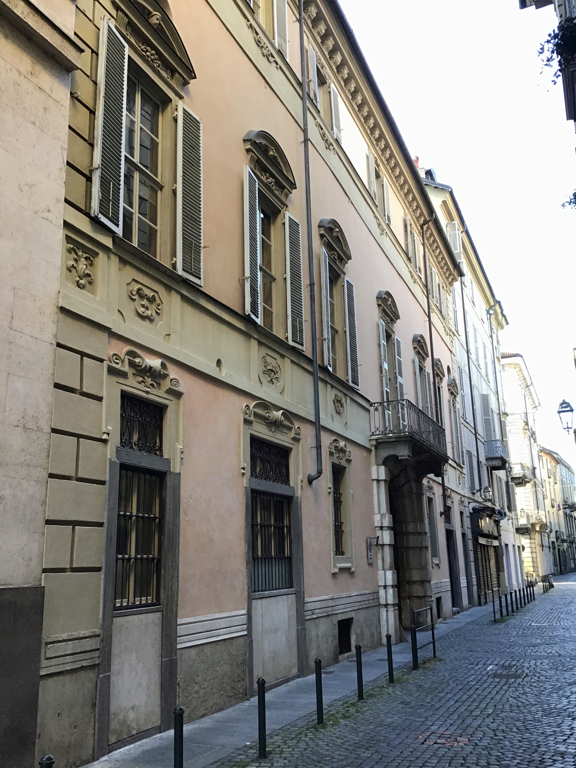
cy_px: 384
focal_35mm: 31
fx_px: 688
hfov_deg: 45.4
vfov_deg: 58.4
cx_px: 288
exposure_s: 1/33
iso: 25
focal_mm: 3.3
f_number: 2.4
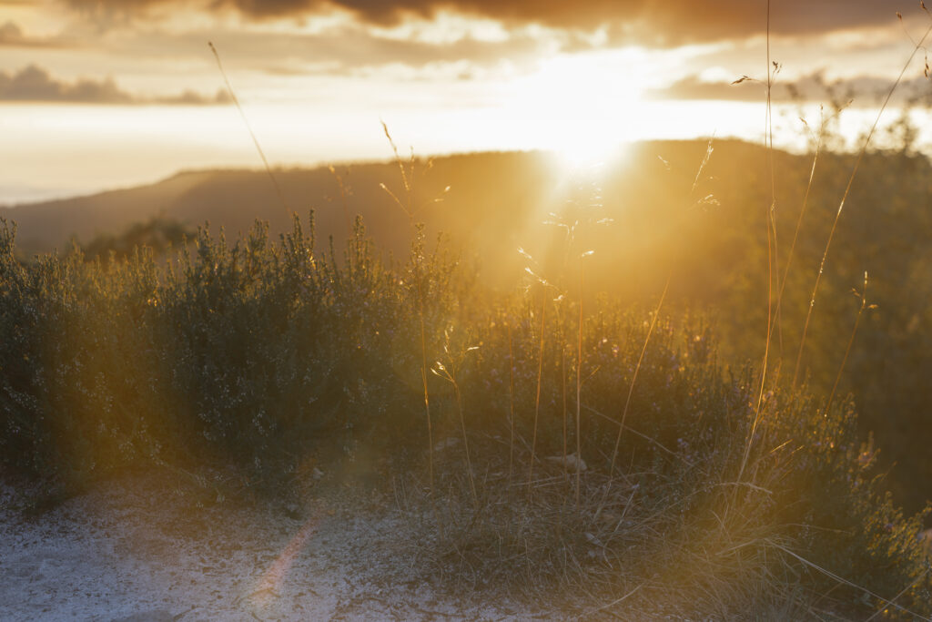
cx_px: 466
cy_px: 311
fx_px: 1450
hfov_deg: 35.6
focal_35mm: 56
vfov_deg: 24.2
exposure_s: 1/8
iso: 100
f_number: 9
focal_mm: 56
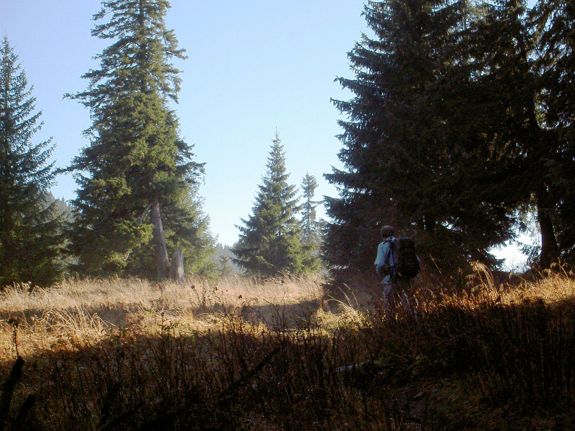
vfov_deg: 16.6
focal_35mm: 89
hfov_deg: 22.0
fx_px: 1478
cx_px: 288
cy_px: 216
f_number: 7.8
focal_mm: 14.7
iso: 100
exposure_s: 1/200
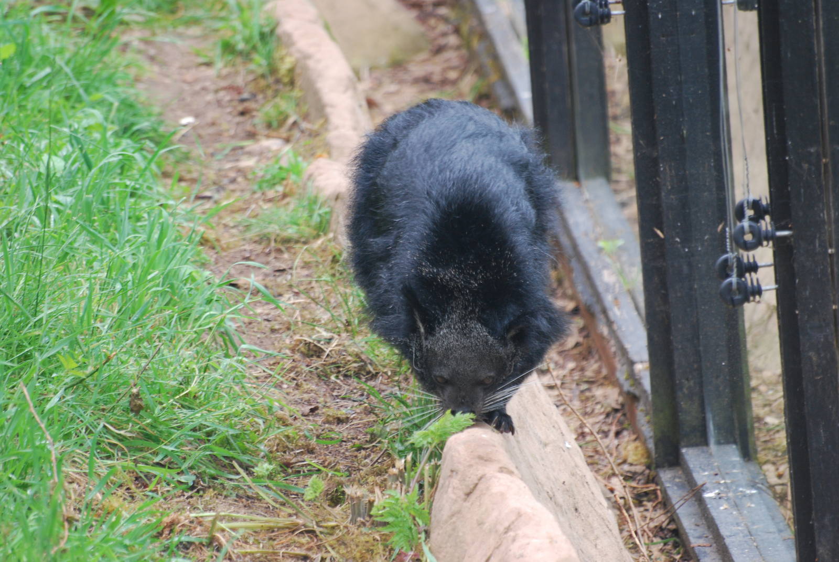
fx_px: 10500
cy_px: 281
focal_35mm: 450
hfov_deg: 4.6
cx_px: 420
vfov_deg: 3.1
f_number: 5.6
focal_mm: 300
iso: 400
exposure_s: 1/50
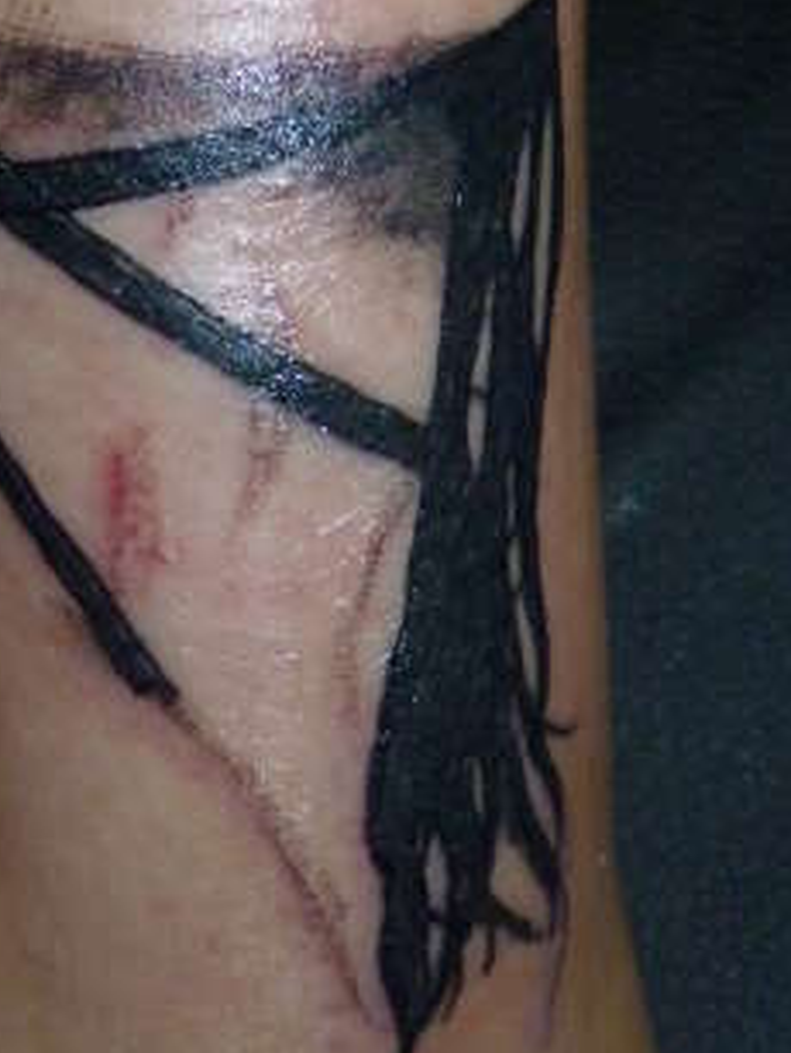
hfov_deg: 15.6
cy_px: -289
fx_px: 2860
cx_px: 124
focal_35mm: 94
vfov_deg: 19.4
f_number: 3
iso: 320
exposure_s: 1/125
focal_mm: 6.4
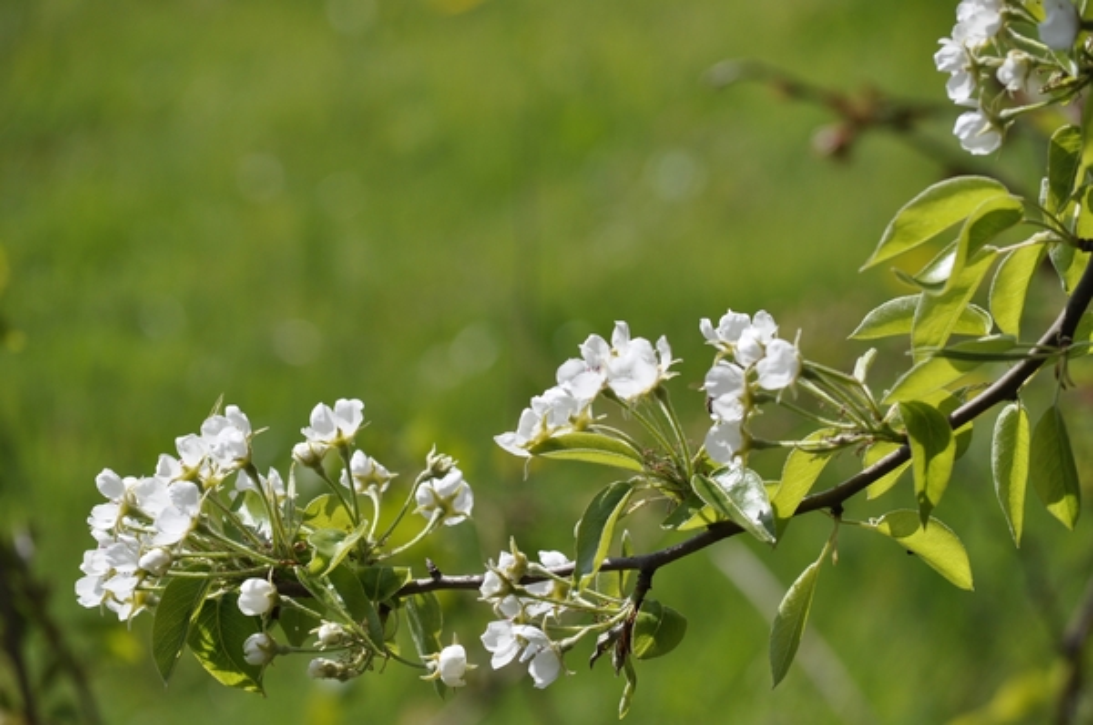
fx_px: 5547
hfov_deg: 11.3
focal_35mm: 183
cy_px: 362
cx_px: 546
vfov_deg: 7.5
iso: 200
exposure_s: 1/750
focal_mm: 122
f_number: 8
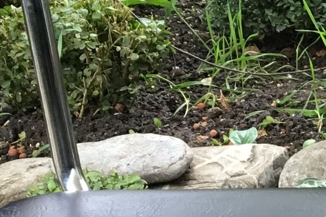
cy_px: 287
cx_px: 558
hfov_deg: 12.0
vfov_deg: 8.5
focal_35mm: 159
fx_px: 1440
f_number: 2.2
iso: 64
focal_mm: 4.15
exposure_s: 1/33
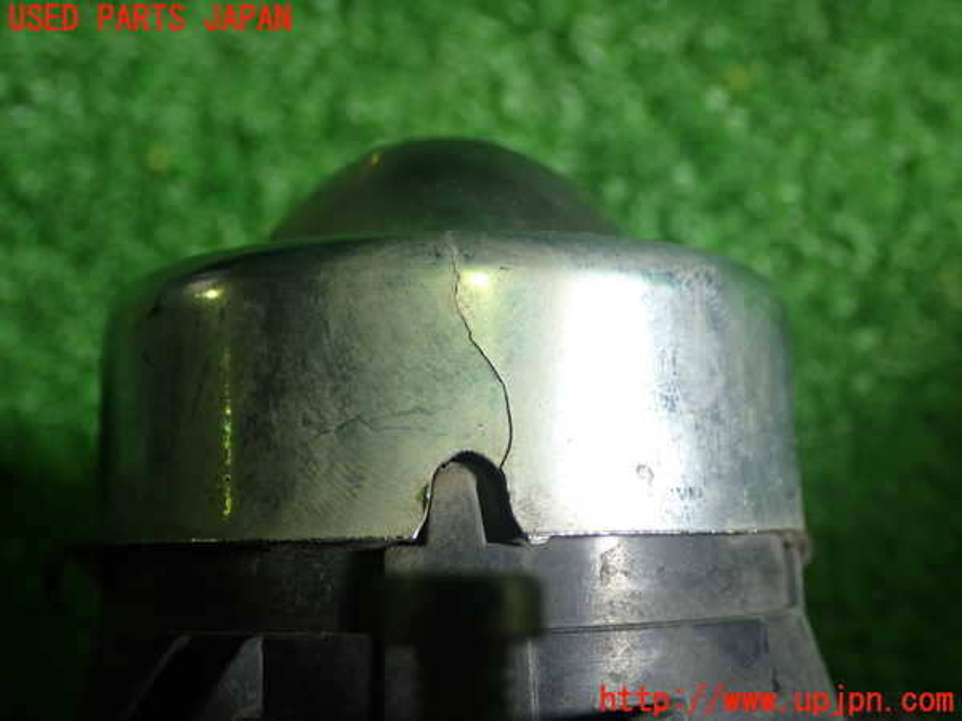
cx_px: 481
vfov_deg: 29.1
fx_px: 1390
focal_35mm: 50
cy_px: 360
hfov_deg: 38.2
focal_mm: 9.01
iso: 250
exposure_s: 1/50
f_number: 3.2
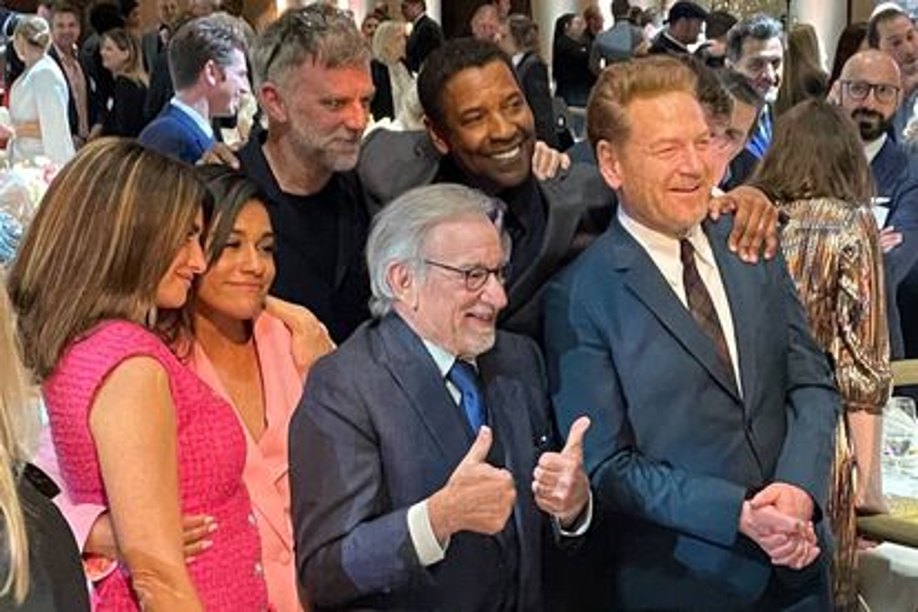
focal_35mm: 50
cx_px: 459
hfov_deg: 39.6
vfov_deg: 27.0
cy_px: 306
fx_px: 1275
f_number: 1.8
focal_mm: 50
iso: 1250
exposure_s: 1/60
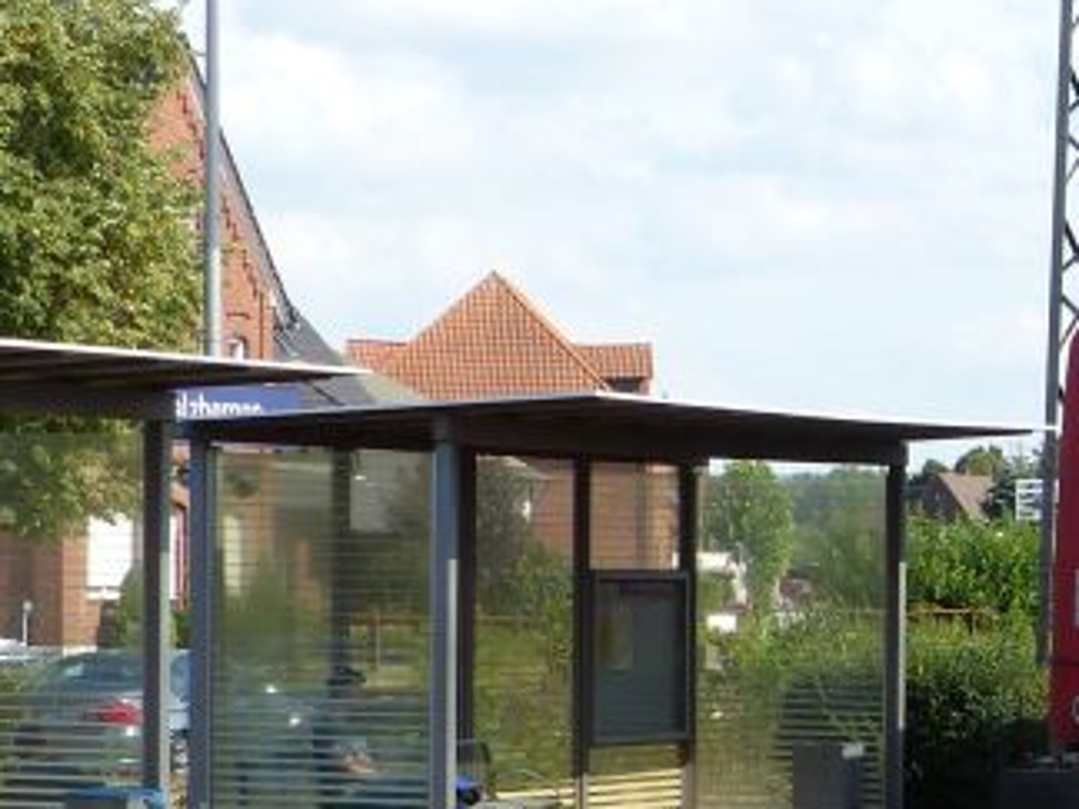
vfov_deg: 9.1
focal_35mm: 163
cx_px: 1352
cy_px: 673
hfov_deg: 11.8
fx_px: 5081
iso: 100
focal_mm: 7.8
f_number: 3.5
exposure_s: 1/640
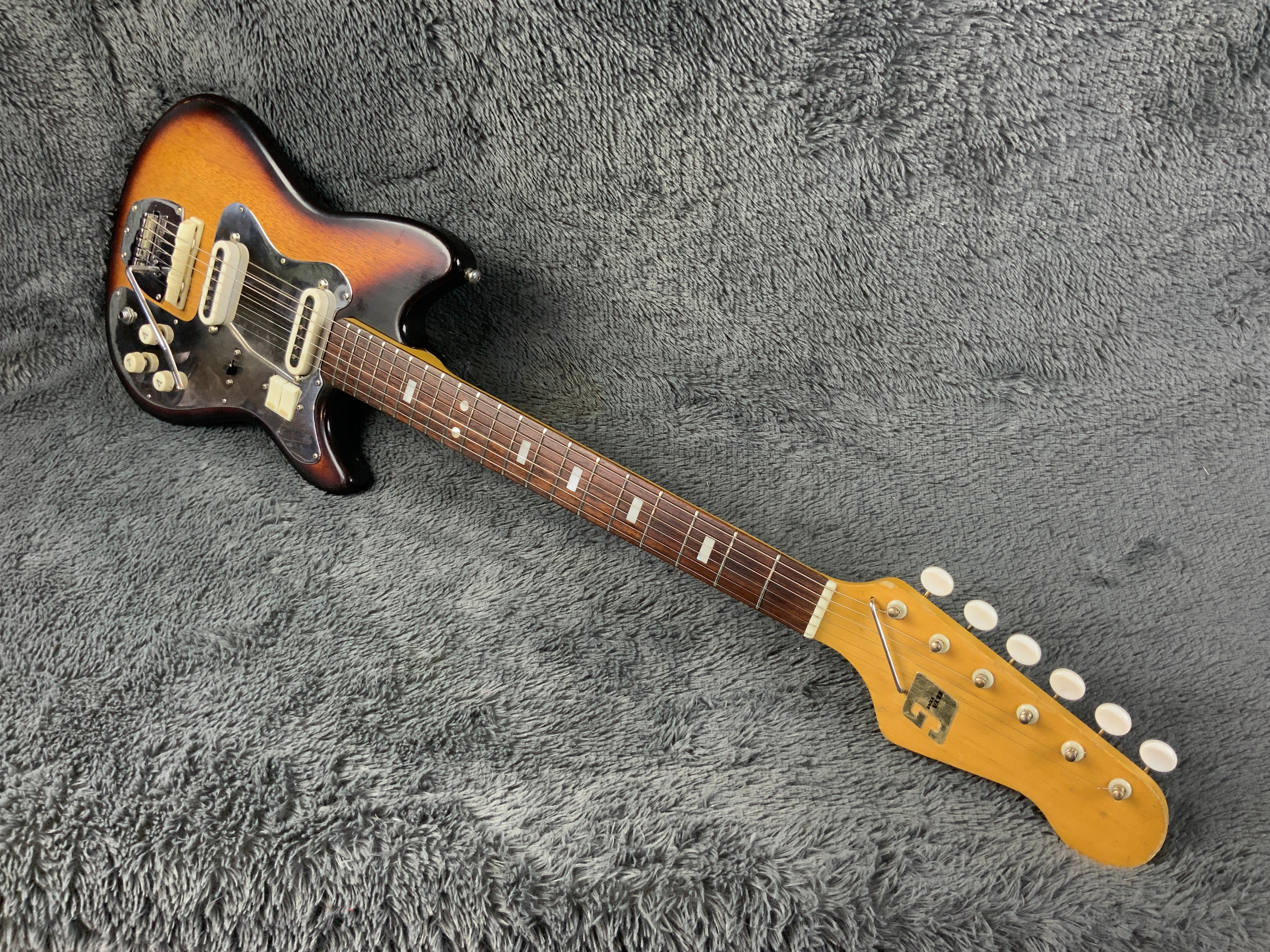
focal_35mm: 29
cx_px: 635
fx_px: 1064
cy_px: 476
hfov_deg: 61.7
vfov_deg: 48.2
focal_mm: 3
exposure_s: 1/50
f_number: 1.8
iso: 80
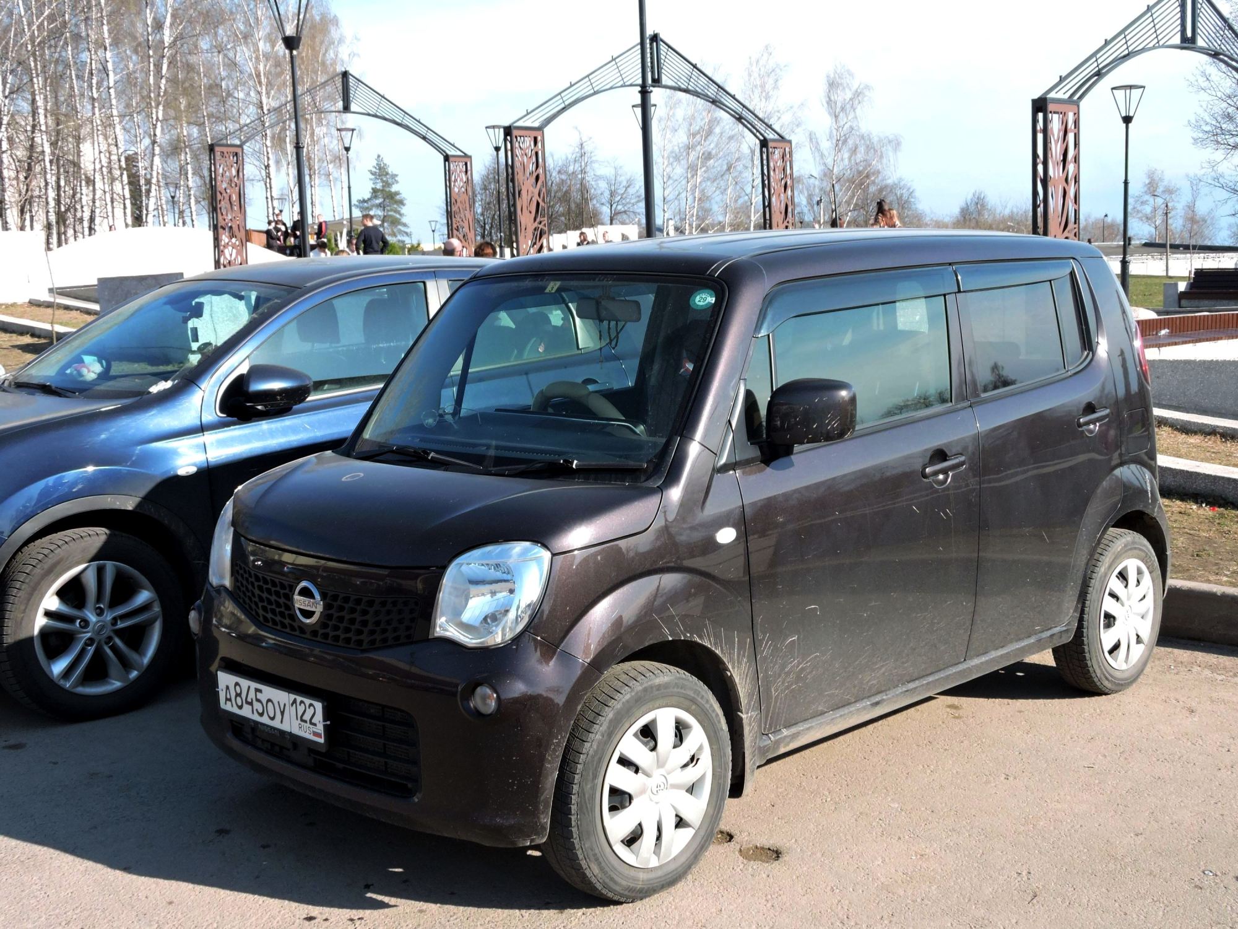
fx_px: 1431
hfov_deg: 46.8
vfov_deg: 36.0
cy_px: 464
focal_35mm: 40
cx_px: 619
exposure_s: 1/400
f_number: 3.8
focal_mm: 7.2
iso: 100
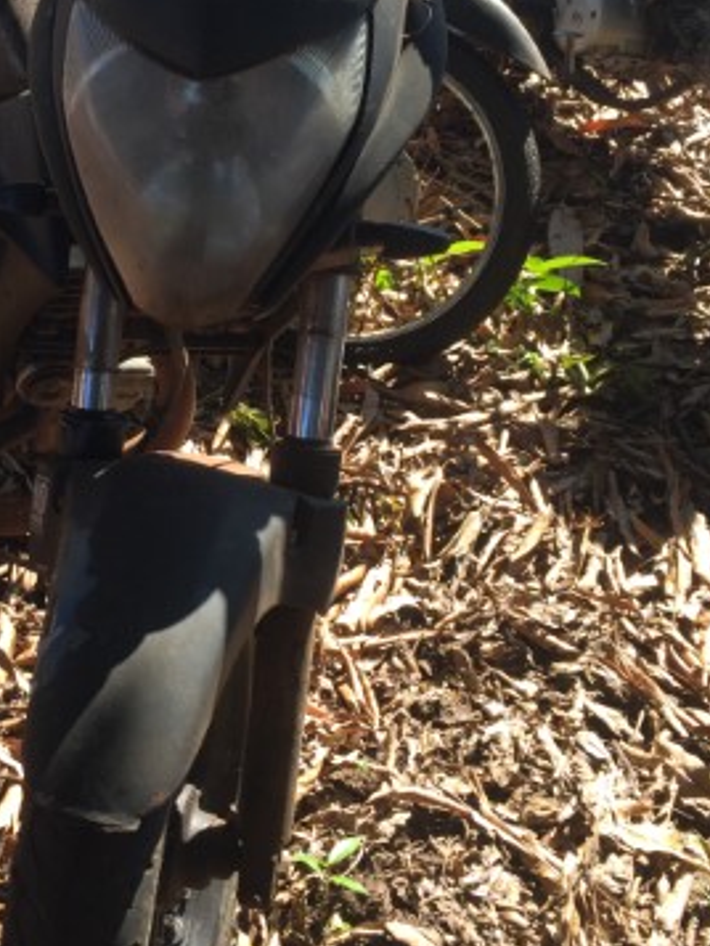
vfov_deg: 36.6
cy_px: 368
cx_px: 122
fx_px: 1421
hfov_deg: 27.4
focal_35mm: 52
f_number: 2.2
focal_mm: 4.15
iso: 32
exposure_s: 1/395
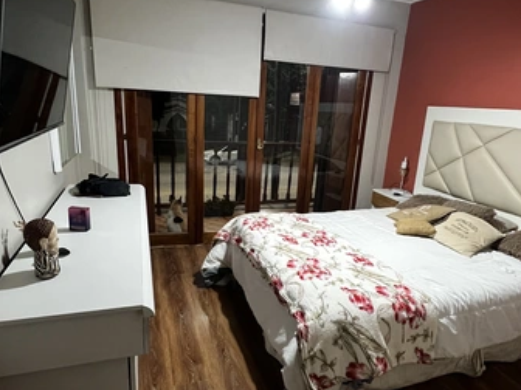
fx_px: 256
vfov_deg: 74.6
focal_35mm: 17
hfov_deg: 90.9
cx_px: 276
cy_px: 207
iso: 400
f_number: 1.8
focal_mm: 1.57
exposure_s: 1/50
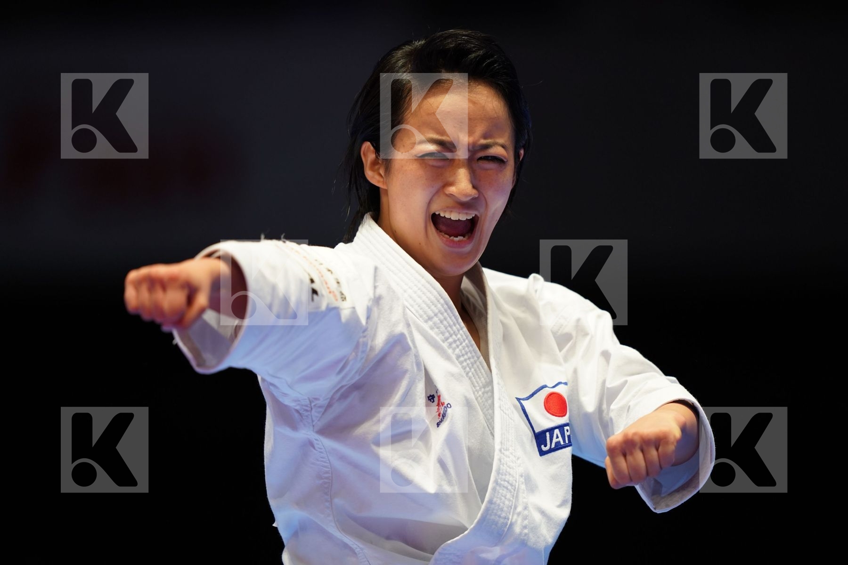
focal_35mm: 400
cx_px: 424
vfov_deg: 3.4
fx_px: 9421
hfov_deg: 5.2
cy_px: 282
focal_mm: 400
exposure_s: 1/500
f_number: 2.8
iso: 1000
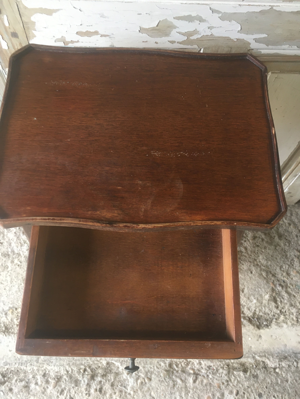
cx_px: 150
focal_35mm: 29
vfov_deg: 61.7
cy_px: 200
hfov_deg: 48.2
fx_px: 335
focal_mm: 4.15
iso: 100
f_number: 2.2
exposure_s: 1/33
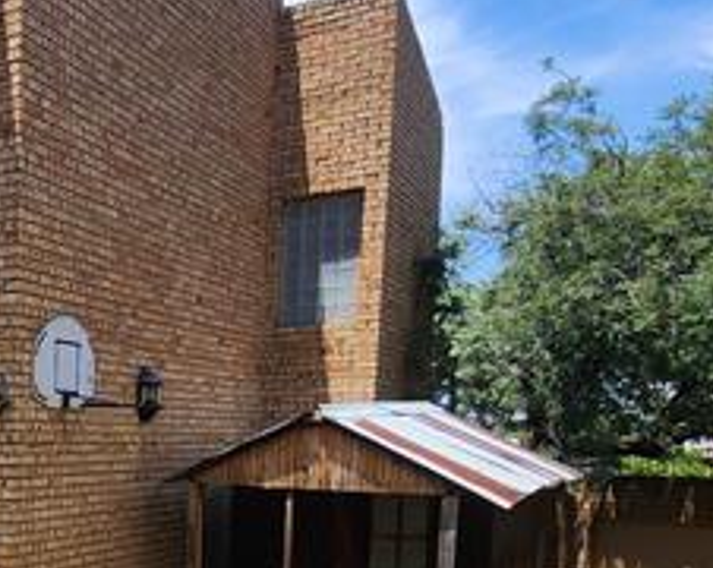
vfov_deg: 30.9
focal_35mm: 45
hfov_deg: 31.0
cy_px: 568
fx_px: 948
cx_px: -240
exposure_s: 1/1245
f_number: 2.2
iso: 50
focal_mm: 2.2
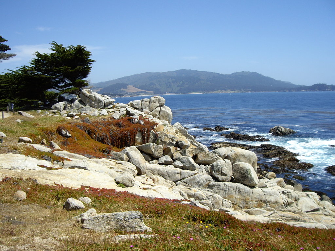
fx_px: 368
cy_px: 126
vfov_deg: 37.7
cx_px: 168
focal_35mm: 38
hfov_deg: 49.0
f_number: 4.3
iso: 50
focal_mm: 6.2
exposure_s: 1/400
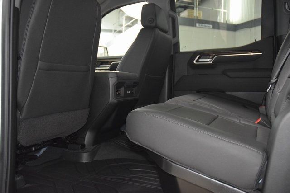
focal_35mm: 33
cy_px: 96
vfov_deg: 40.0
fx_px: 266
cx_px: 145
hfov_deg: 57.2
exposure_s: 1/50
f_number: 3.5
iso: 3200
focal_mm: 22
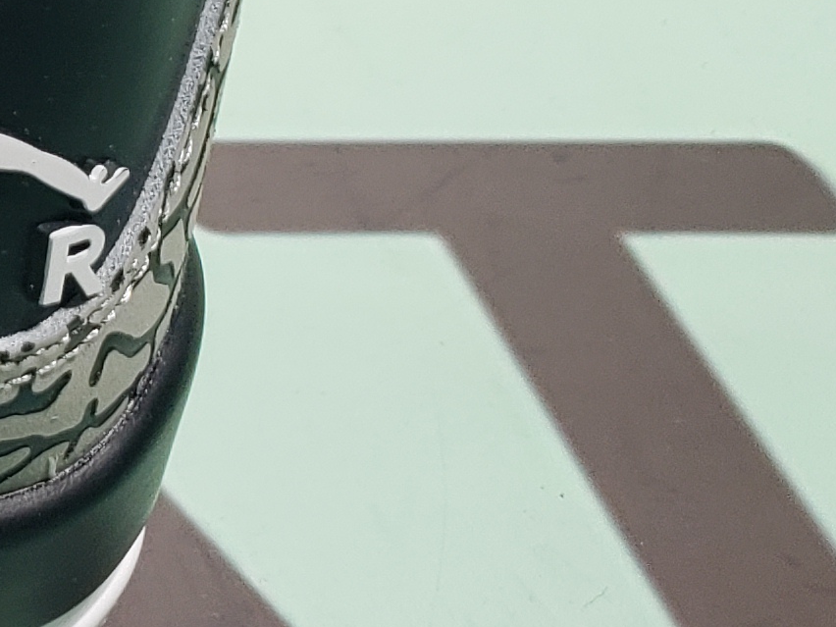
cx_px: -887
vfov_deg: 11.9
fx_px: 2971
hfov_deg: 13.5
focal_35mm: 123
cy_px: 28
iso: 50
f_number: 1.5
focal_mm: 4.3
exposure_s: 1/235
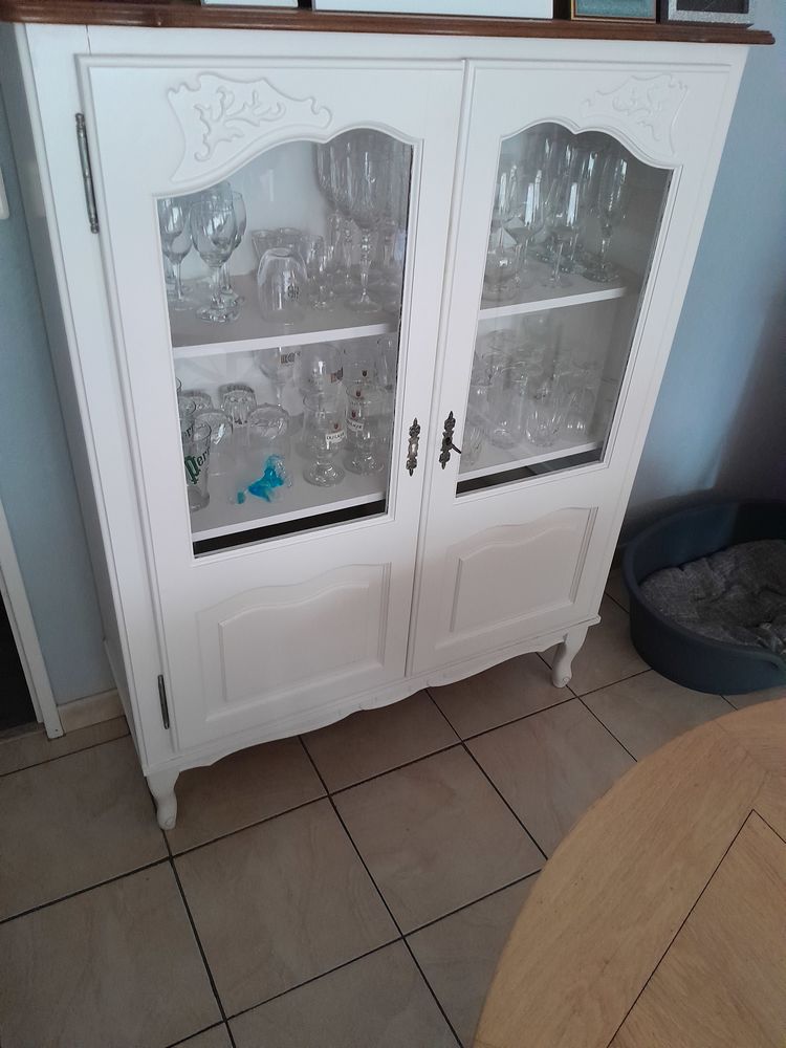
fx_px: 787
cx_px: 393
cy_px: 524
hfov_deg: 53.1
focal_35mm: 26
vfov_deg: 67.3
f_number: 1.8
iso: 800
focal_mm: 3.98
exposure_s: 1/25
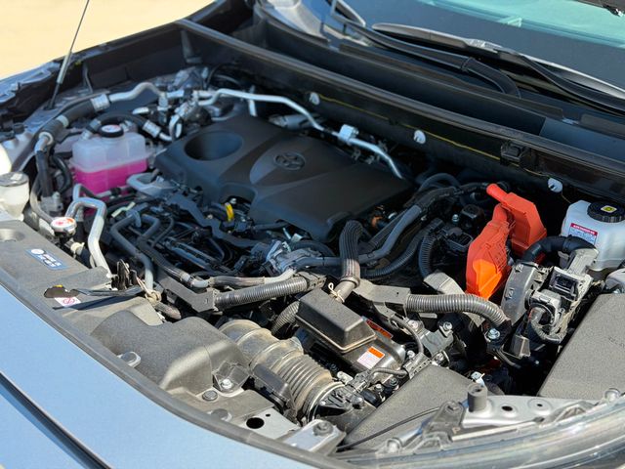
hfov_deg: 39.7
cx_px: 312
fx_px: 867
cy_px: 234
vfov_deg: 30.3
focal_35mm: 48
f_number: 1.78
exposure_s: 1/631
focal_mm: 6.76
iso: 100
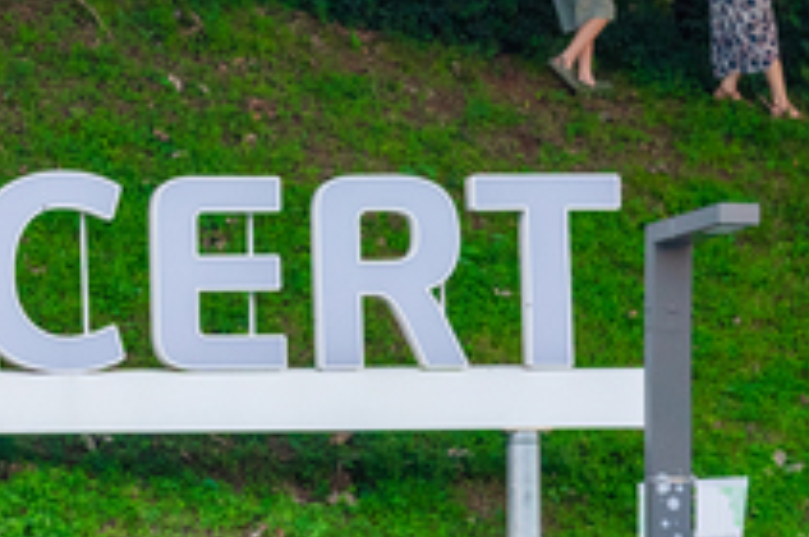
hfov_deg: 3.5
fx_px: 13081
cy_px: 336
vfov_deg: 2.4
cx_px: -433
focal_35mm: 583
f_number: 5.6
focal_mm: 189
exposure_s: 1/125
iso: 1600
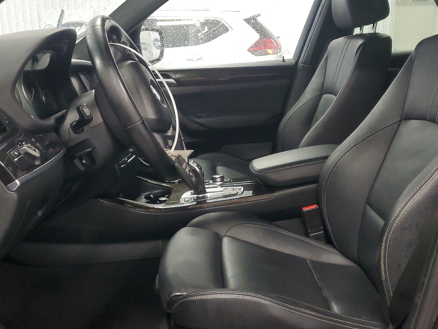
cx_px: 213
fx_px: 468
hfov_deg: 50.1
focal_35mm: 37
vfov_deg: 38.7
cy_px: 169
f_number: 1.5
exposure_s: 1/60.2
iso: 230
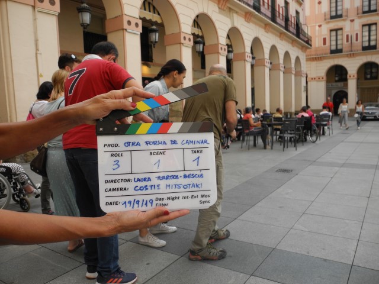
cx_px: 190
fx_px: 307
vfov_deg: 49.7
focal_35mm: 28
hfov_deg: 63.4
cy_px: 142
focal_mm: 6
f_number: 2.8
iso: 100
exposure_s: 1/943
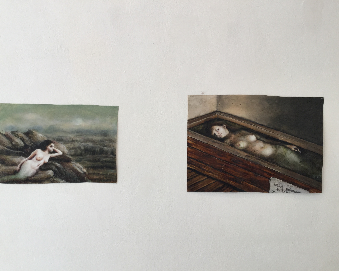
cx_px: 156
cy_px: 137
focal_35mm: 33
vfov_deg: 44.5
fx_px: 331
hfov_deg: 54.2
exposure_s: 1/50
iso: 32
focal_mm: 3.3
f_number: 2.4
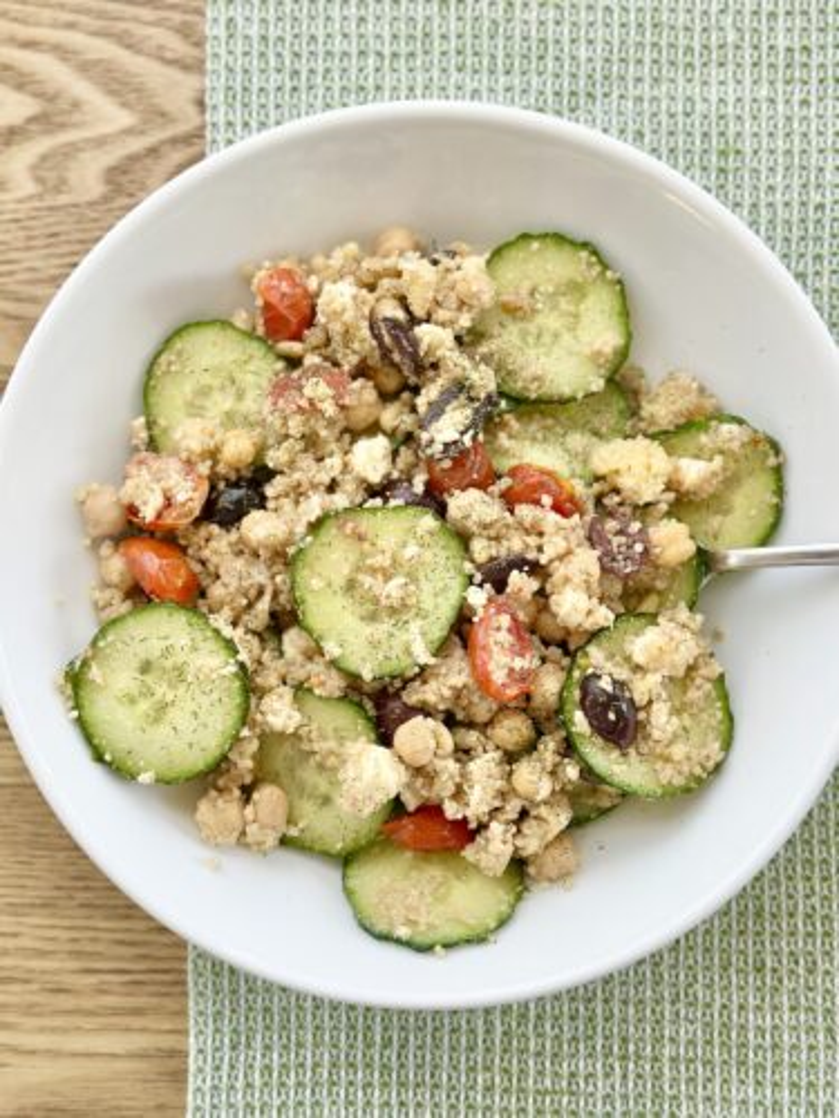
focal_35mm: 48
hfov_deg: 30.3
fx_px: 1551
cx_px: 420
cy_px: 559
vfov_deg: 39.7
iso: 100
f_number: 1.78
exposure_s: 1/121
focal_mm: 6.86
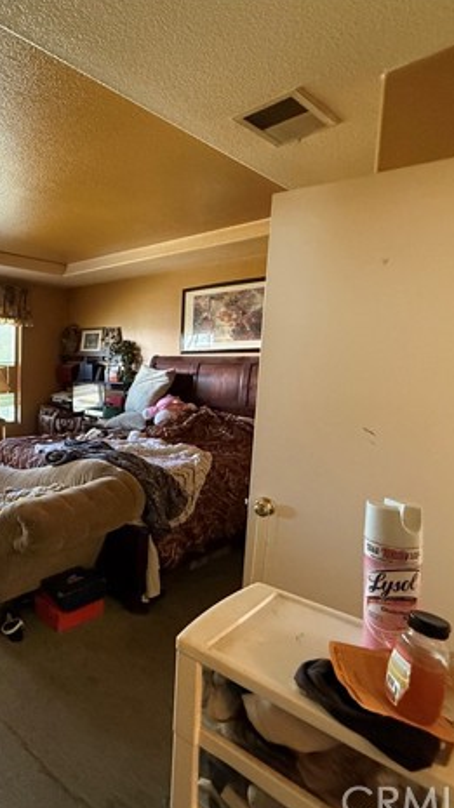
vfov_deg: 83.9
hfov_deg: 46.5
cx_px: 21
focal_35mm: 21
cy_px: 410
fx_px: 450
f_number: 2.2
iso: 500
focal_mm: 2.22
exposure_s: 1/60
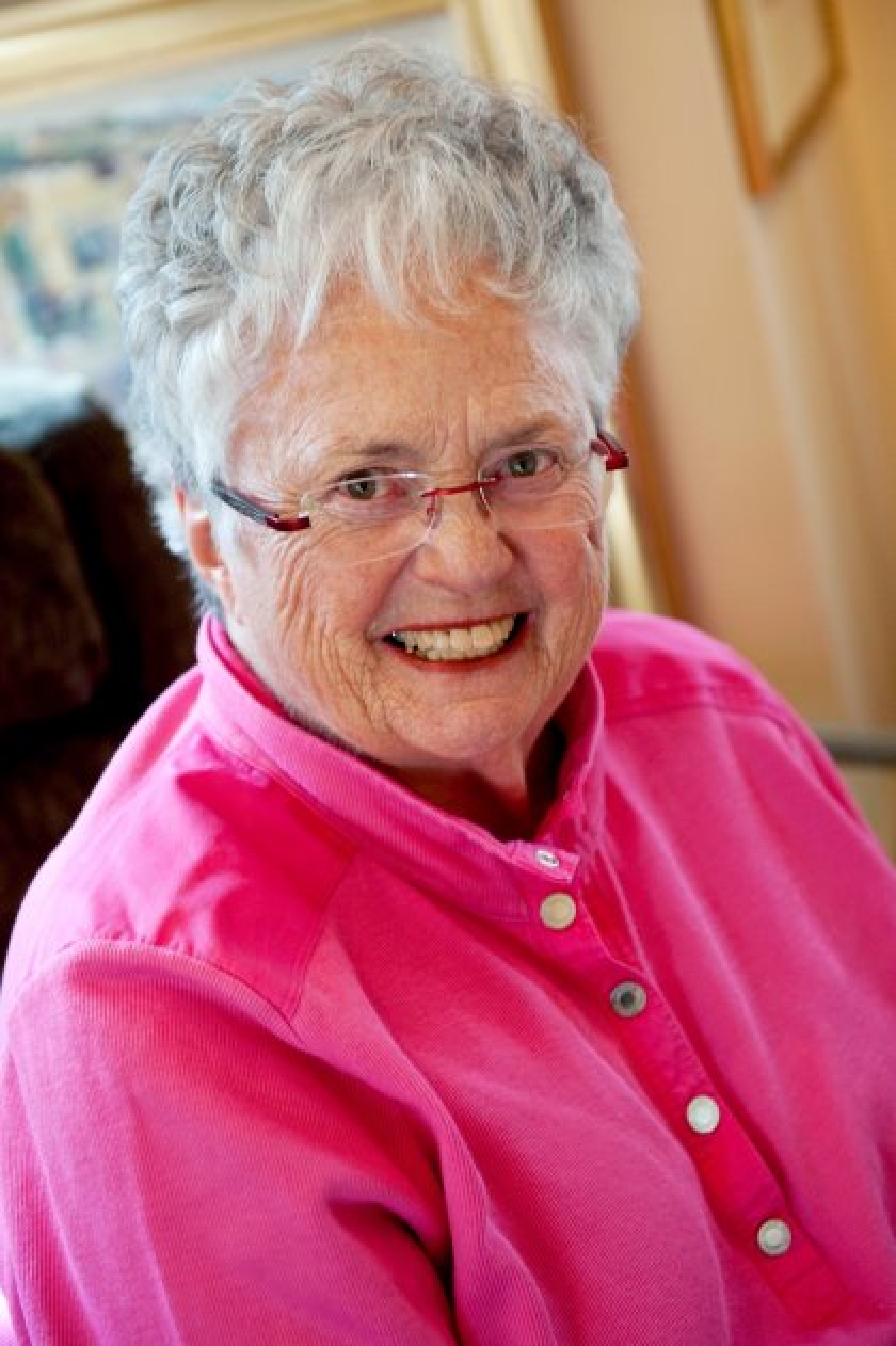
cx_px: 448
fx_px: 2317
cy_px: 673
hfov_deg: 21.9
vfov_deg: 32.4
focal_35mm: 62
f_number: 3.2
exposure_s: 1/80
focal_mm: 62
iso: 1600
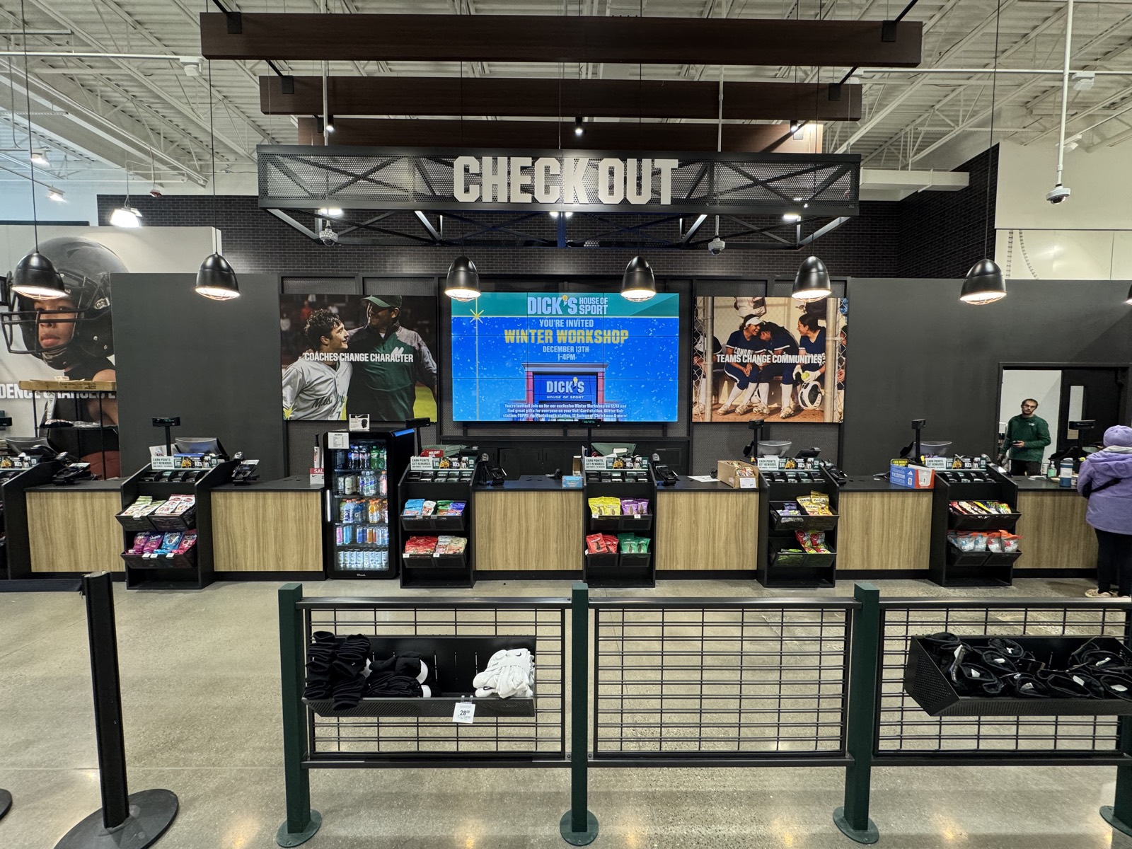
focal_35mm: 14
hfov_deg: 102.1
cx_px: 566
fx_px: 458
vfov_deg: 85.7
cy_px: 424
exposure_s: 1/120
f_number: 2.2
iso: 200
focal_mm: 2.22
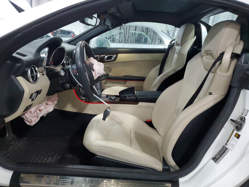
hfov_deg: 67.3
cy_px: 94
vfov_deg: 53.1
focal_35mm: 26
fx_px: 187
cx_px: 124
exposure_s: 1/60.2
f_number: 1.5
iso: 192
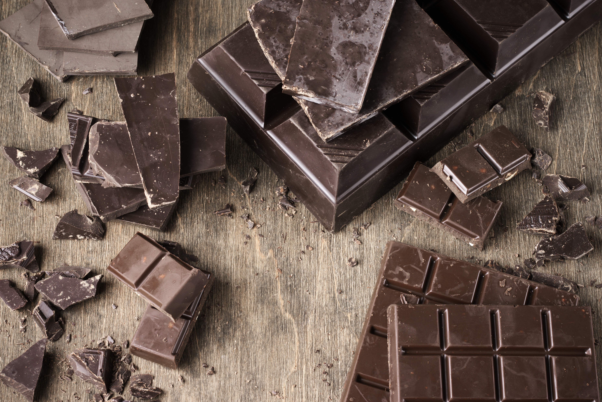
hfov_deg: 26.7
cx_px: 299
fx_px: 1271
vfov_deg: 17.9
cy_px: 202
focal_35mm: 76
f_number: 11
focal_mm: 50
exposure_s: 1/2
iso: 100
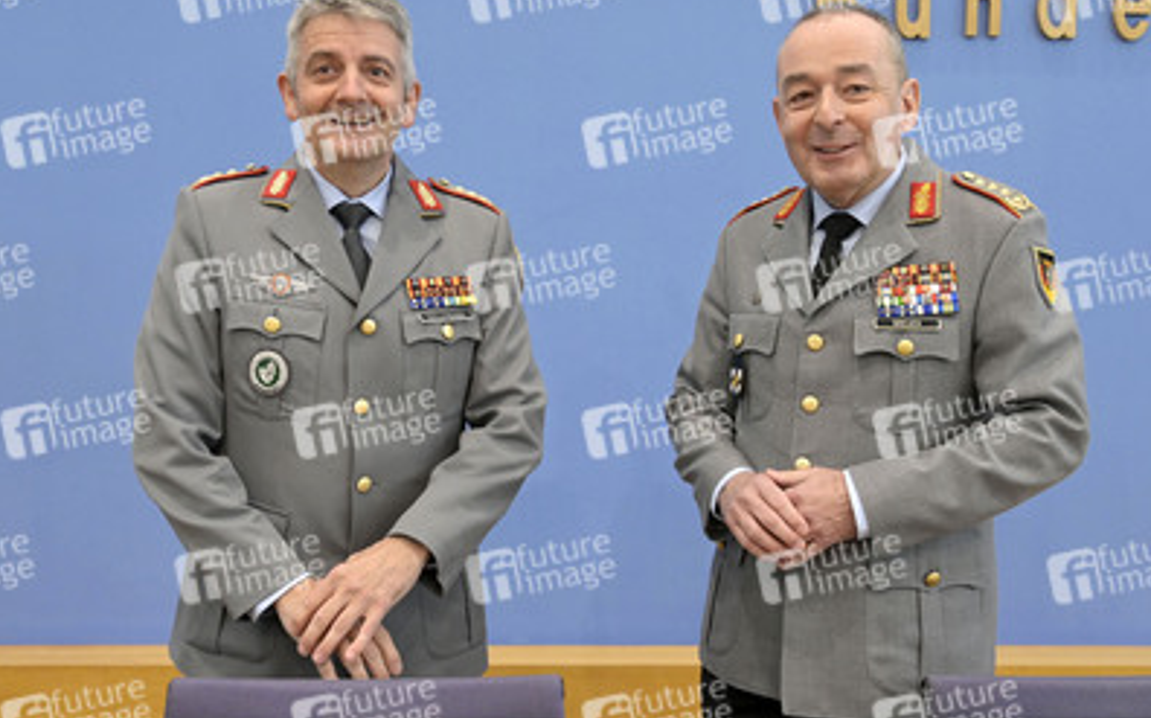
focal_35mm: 36
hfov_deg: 54.0
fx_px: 1129
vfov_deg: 35.3
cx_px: 580
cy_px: 352
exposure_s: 1/500
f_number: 5.6
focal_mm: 31
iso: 4000
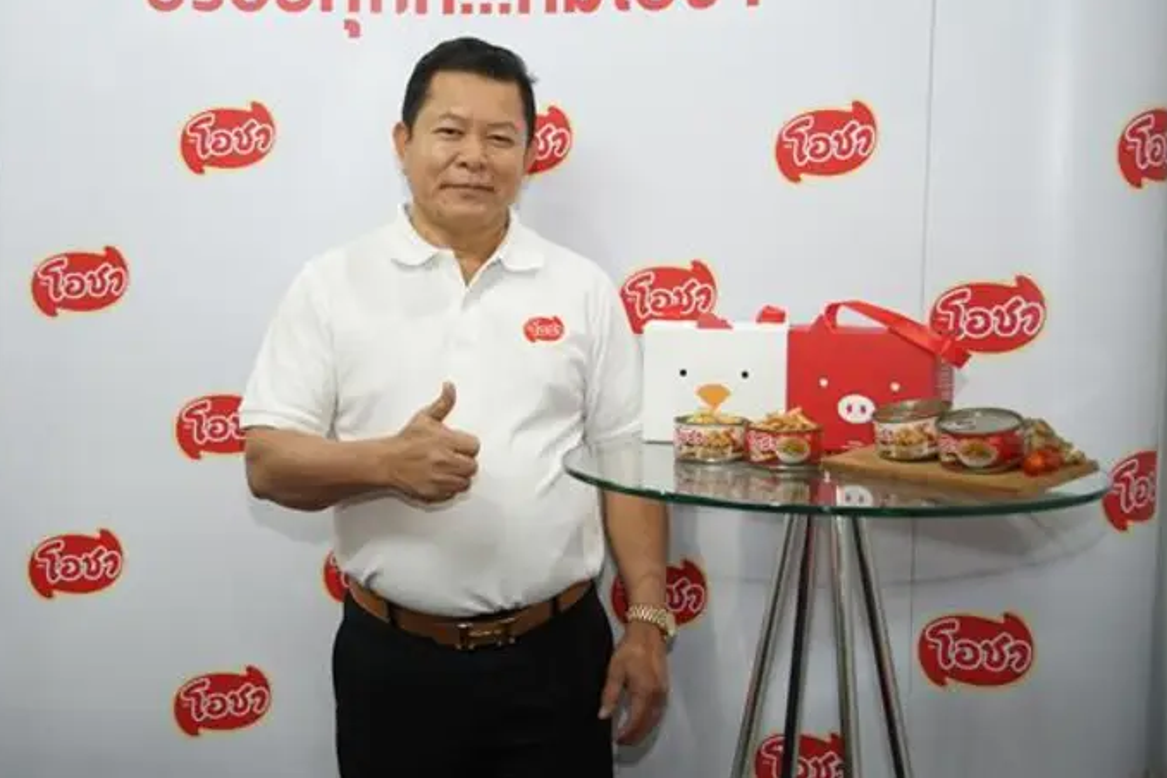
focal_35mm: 46
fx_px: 1491
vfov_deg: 29.2
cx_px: 539
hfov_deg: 42.7
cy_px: 334
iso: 1600
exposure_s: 1/80
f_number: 4
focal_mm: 40
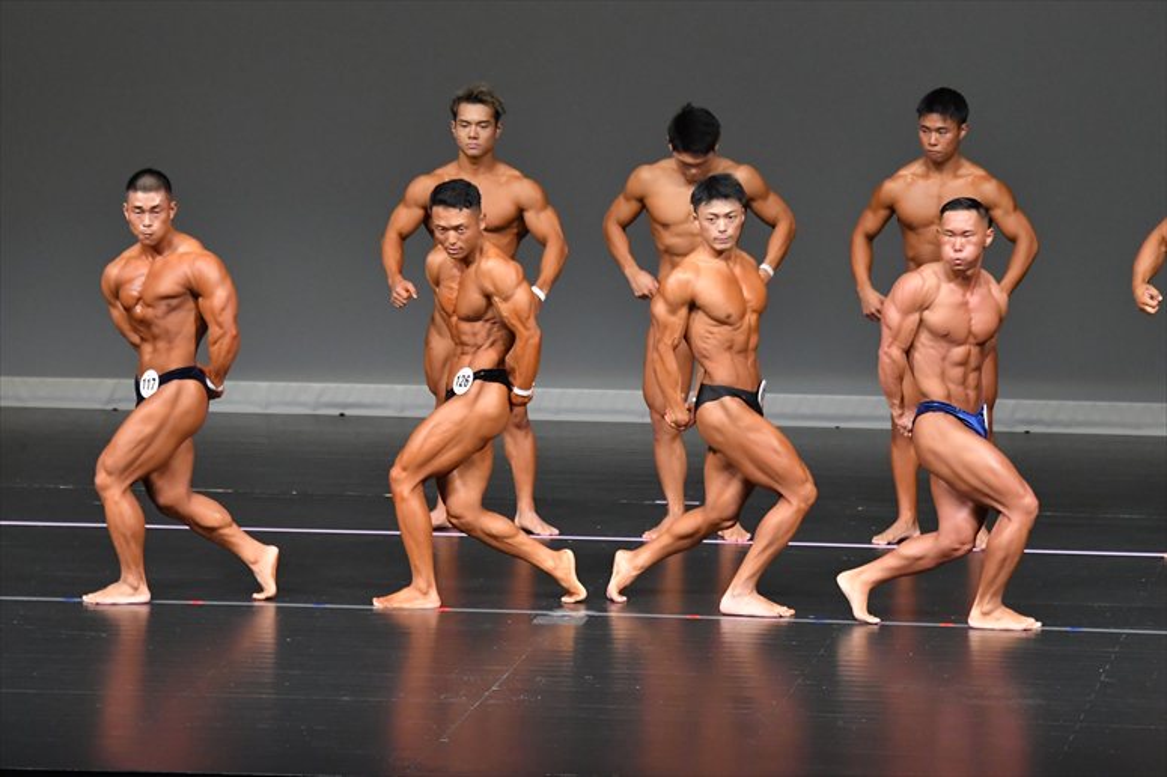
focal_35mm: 255
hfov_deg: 8.1
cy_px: 388
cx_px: 584
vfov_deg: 5.4
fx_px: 8262
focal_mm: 170
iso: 5000
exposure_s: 1/400
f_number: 5.6
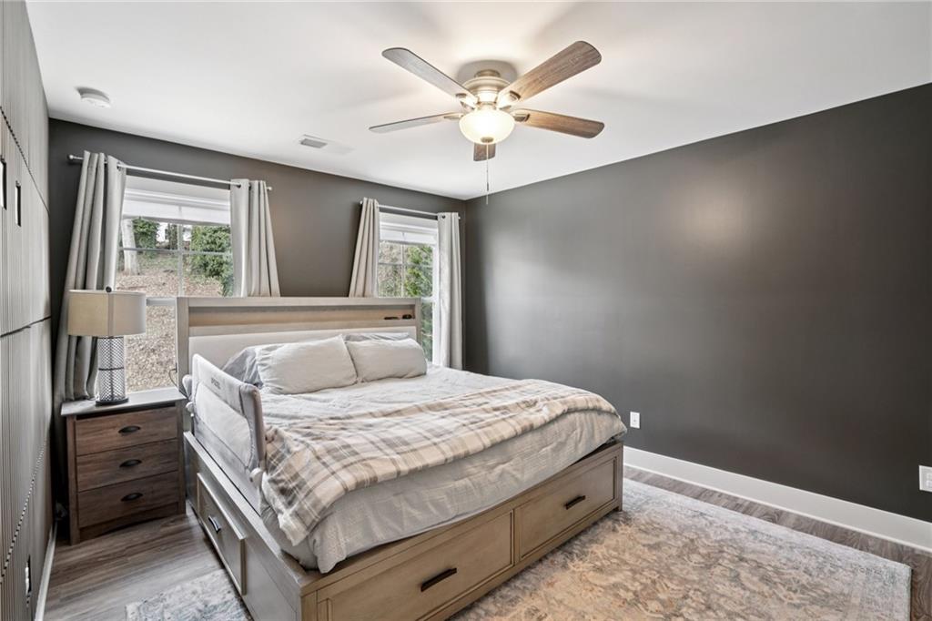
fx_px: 414
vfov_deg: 73.7
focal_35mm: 16
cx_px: 466
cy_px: 310
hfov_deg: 96.8
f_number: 8
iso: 400
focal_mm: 16
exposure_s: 1/2.5
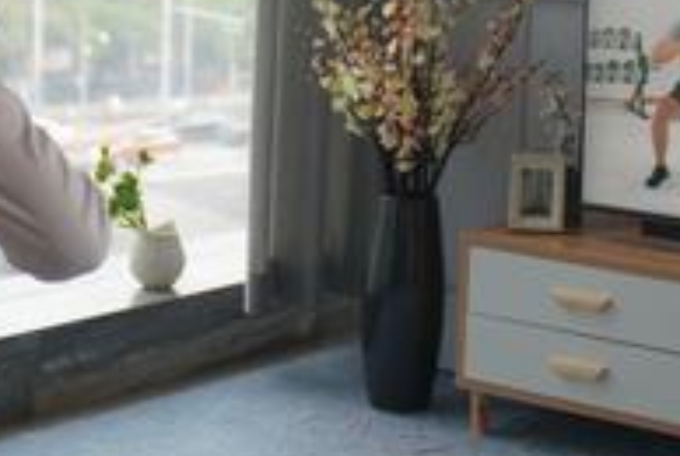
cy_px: 123
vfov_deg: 11.4
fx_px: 2270
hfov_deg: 17.0
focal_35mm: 120
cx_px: 382
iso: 200
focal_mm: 37
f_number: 2.8
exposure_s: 1/160
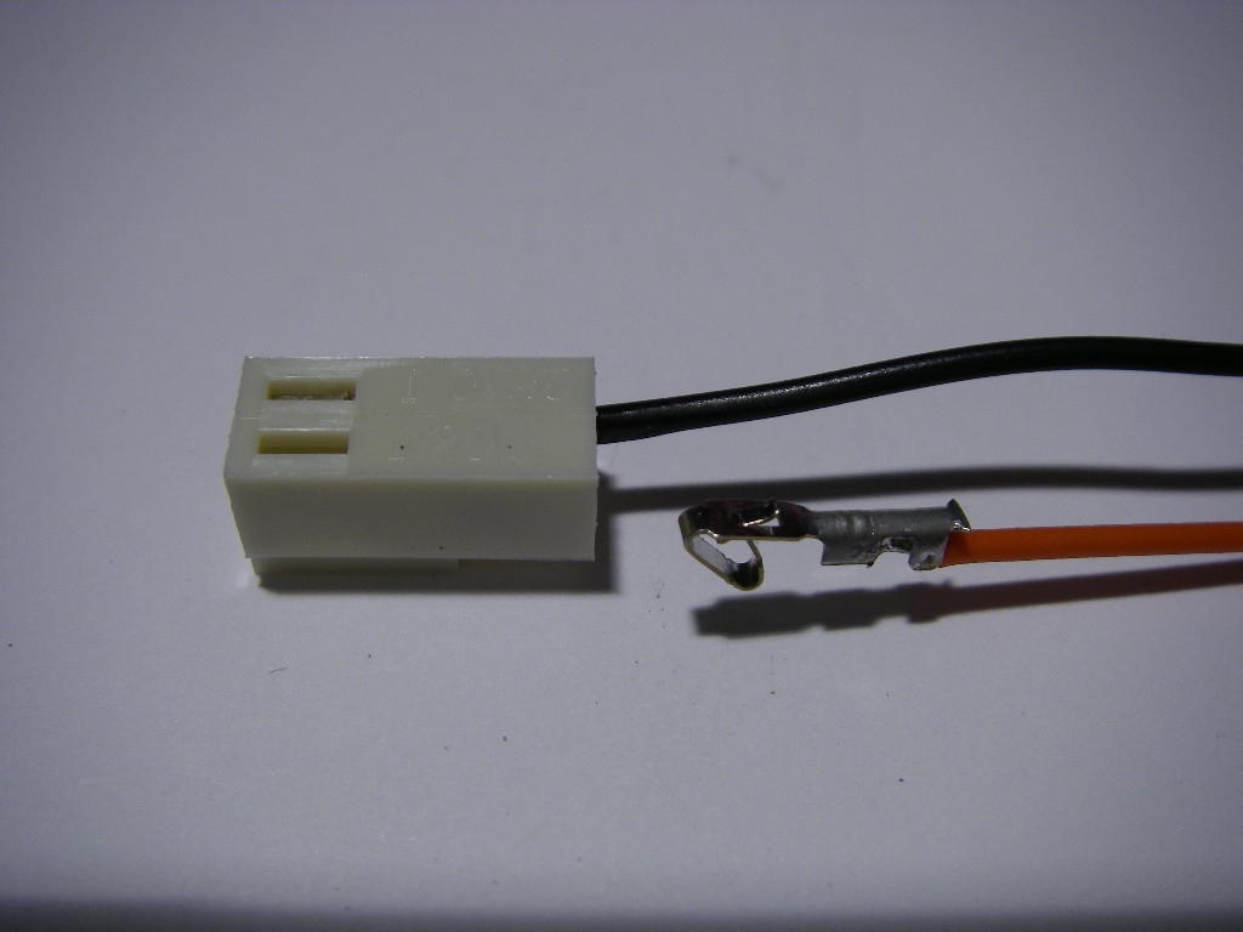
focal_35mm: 38
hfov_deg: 49.0
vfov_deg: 37.7
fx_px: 1365
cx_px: 622
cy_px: 466
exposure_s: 1/125
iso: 64
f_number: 3.3
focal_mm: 6.3
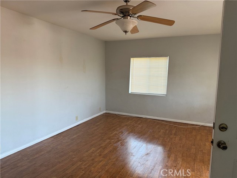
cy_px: 89
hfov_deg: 71.6
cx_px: 118
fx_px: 164
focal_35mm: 24
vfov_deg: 56.8
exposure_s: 1/121
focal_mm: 6.76
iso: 200
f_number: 1.78
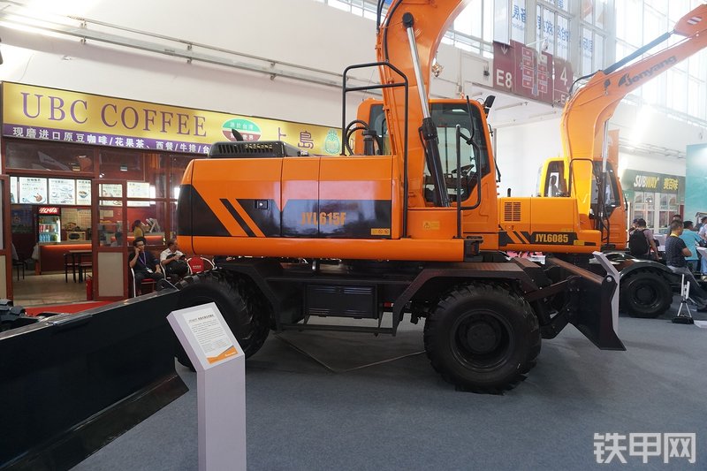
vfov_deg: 53.1
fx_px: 471
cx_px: 354
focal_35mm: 24
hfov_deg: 73.8
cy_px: 236
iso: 500
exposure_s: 1/60
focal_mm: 16
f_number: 4
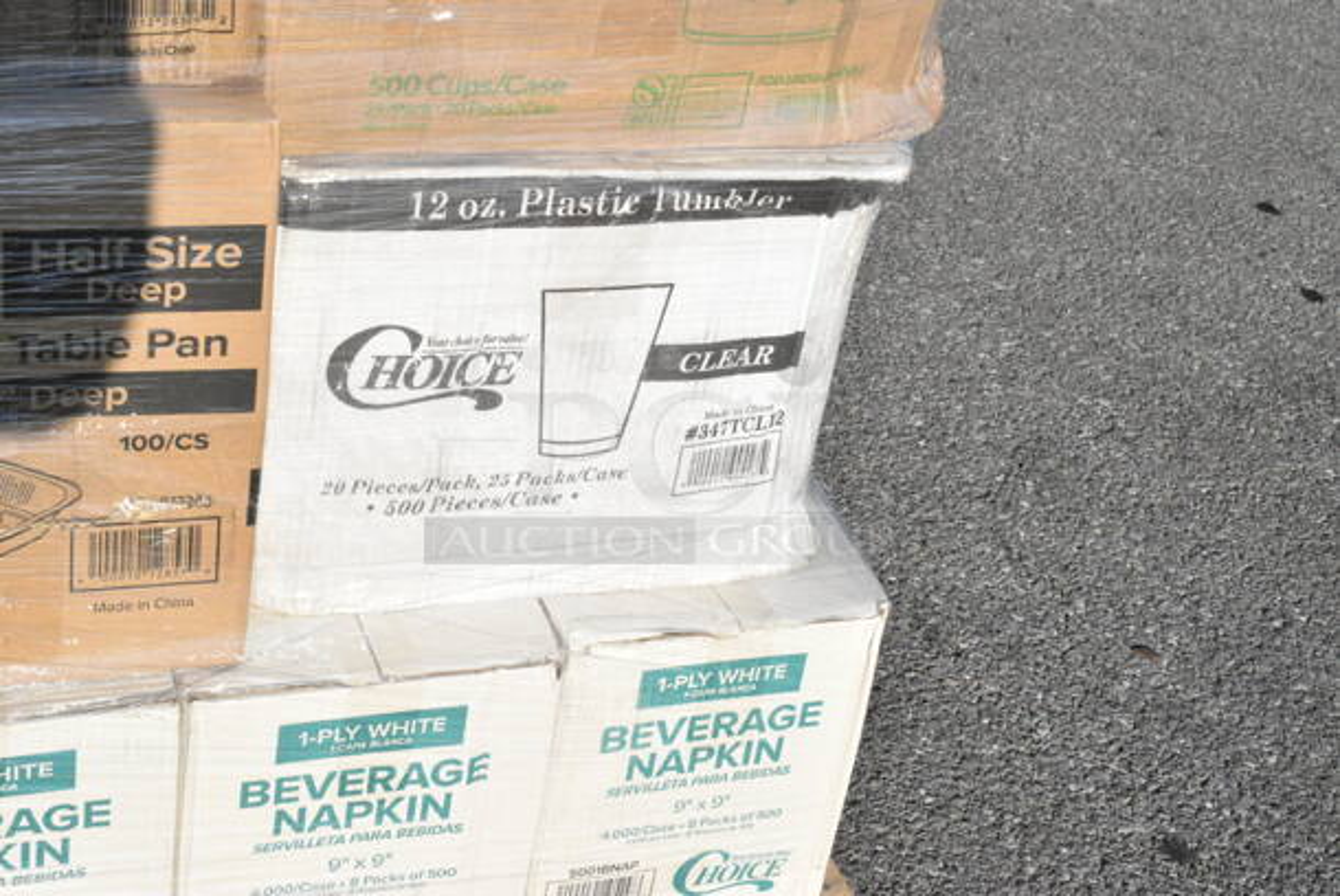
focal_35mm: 60
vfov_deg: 22.7
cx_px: 670
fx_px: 2235
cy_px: 448
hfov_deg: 33.4
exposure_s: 1/2500
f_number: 20
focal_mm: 40
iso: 6400
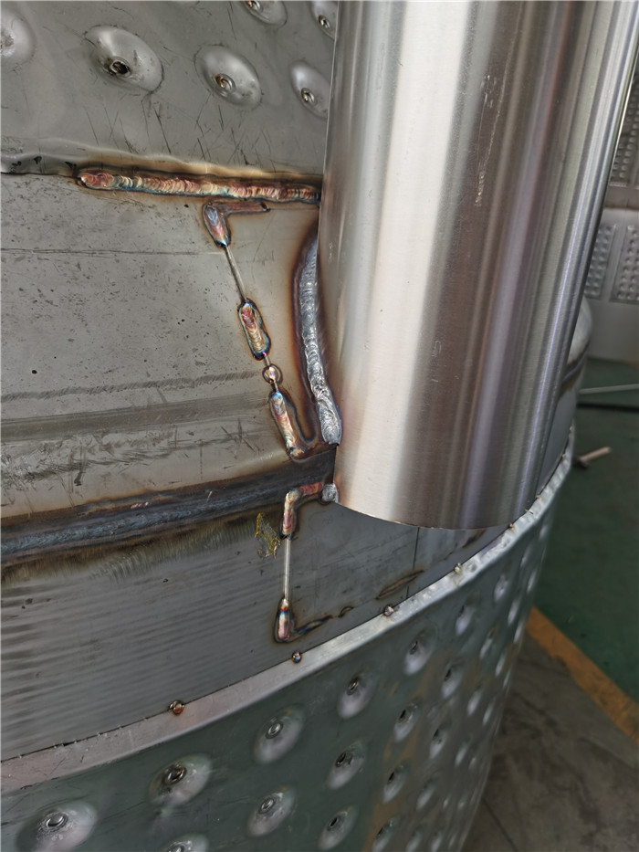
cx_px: 320
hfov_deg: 51.4
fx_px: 664
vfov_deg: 65.3
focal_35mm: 27
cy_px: 426
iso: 50
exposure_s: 1/653
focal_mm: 5.56
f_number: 1.6
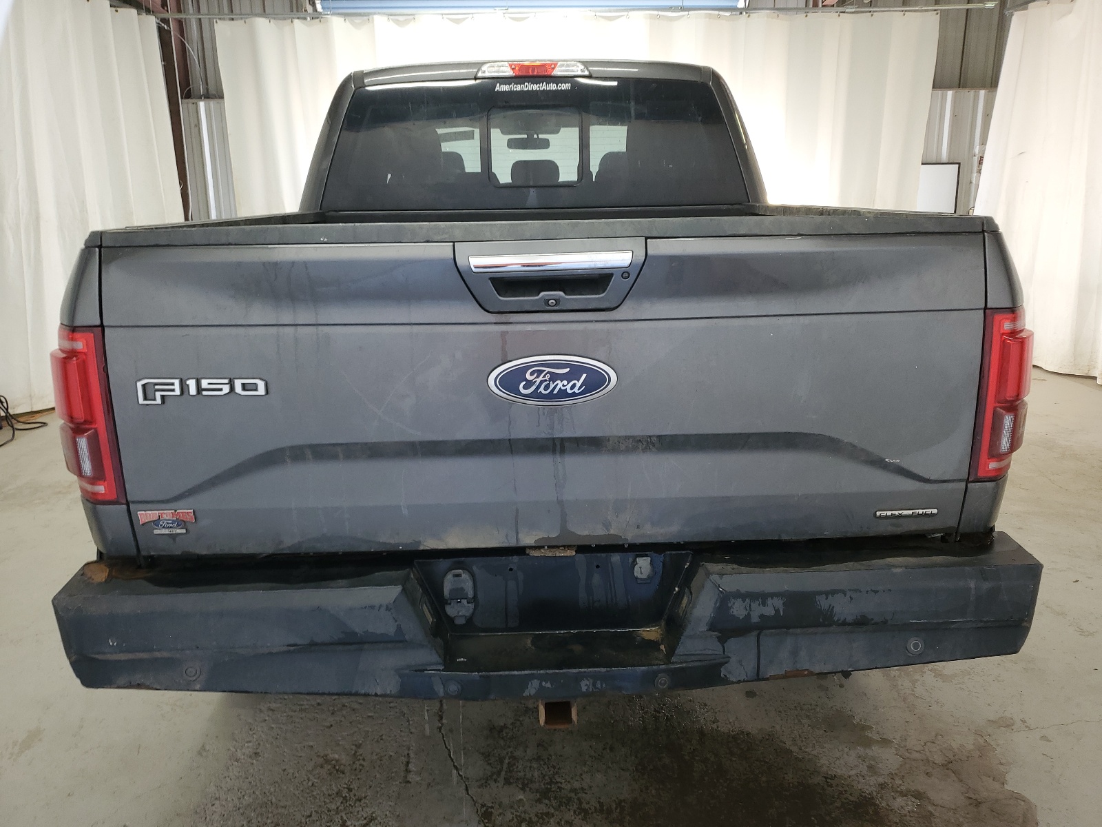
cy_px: 414
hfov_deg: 67.3
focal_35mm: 26
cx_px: 551
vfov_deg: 53.1
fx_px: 828
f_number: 1.5
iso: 52
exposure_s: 1/60.2
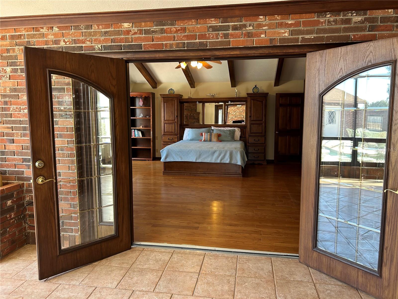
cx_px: 199
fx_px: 299
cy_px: 150
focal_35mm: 26
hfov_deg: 67.3
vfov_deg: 53.1
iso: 100
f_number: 1.5
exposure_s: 1/60
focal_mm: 5.7
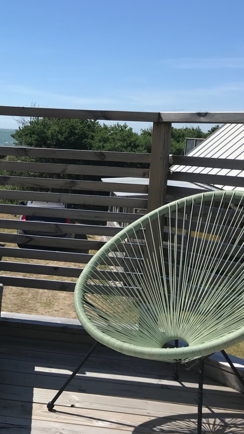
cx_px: -12
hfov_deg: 24.1
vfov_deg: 43.6
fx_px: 541
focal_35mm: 47
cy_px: 187
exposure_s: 1/3096
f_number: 1.8
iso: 20
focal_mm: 3.99
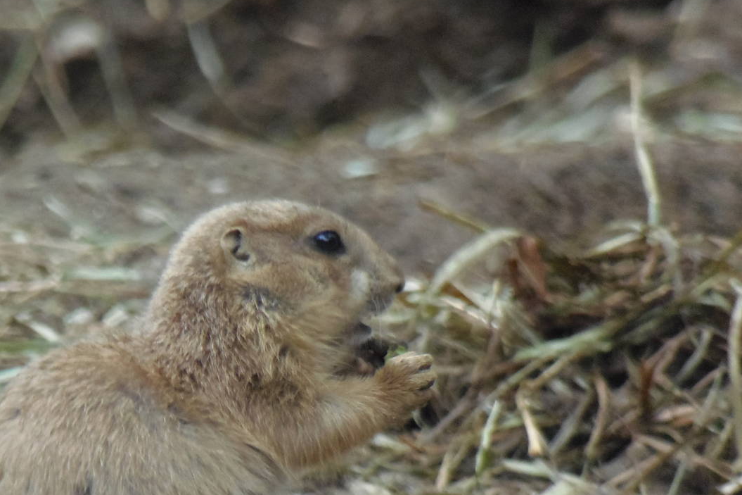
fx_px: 28087
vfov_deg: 1.0
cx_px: 236
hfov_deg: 1.5
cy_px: 317
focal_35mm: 1363
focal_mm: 154.8
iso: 400
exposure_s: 1/250
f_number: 5.7
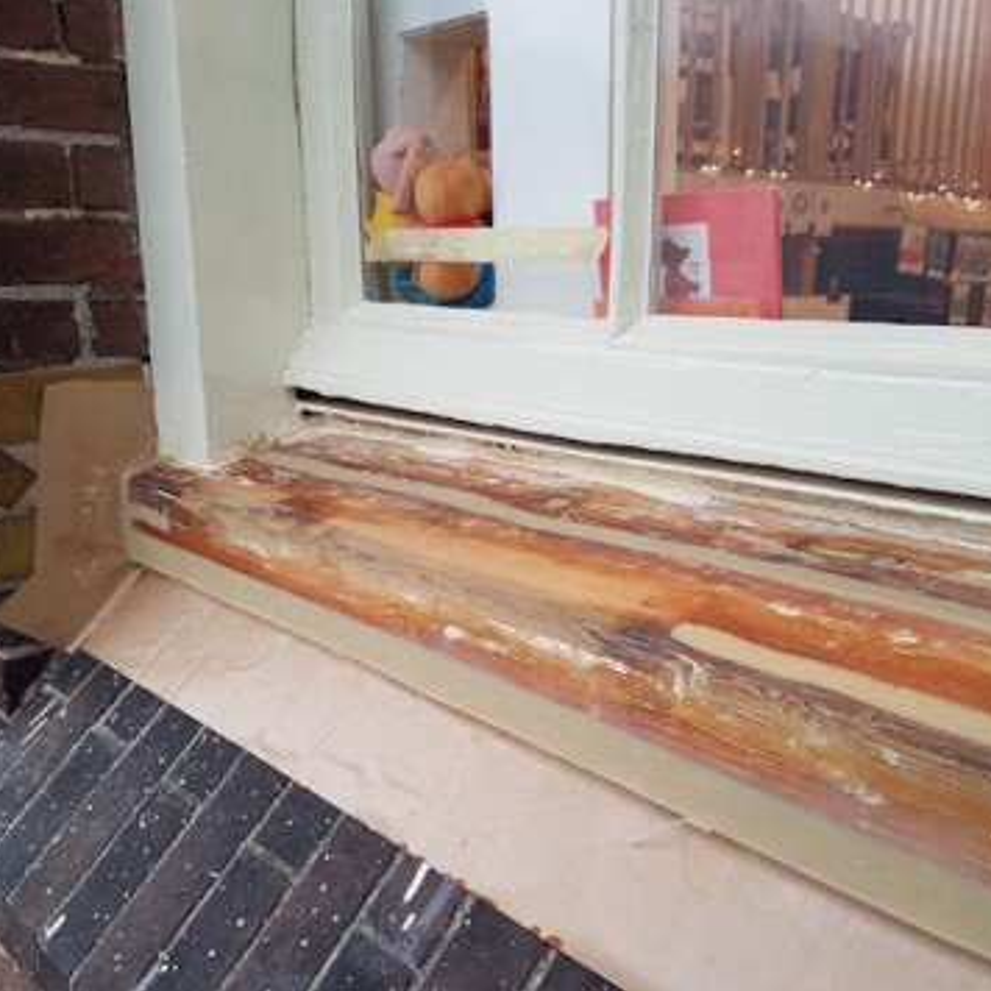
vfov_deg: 52.5
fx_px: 1004
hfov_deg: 52.4
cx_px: 560
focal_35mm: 31
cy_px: 493
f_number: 1.7
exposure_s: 1/50
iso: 40
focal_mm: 4.2
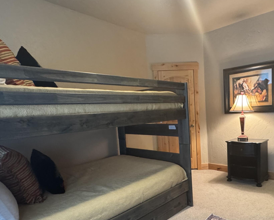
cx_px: 181
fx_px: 203
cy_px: 136
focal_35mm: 25
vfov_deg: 56.2
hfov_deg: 66.4
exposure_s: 1/60
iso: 640
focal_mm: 2.22
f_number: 2.2
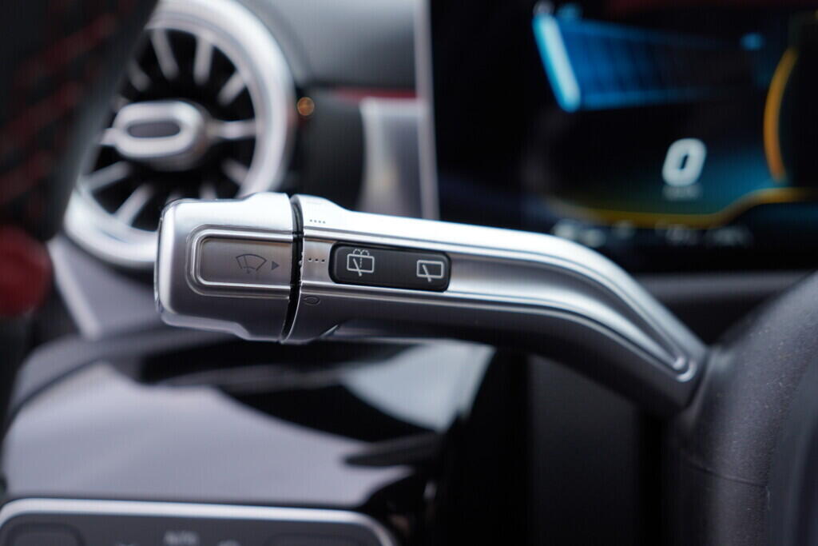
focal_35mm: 36
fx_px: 818
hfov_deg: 53.1
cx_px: 409
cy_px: 273
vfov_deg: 36.9
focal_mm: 24
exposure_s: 1/50
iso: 125
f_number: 3.2
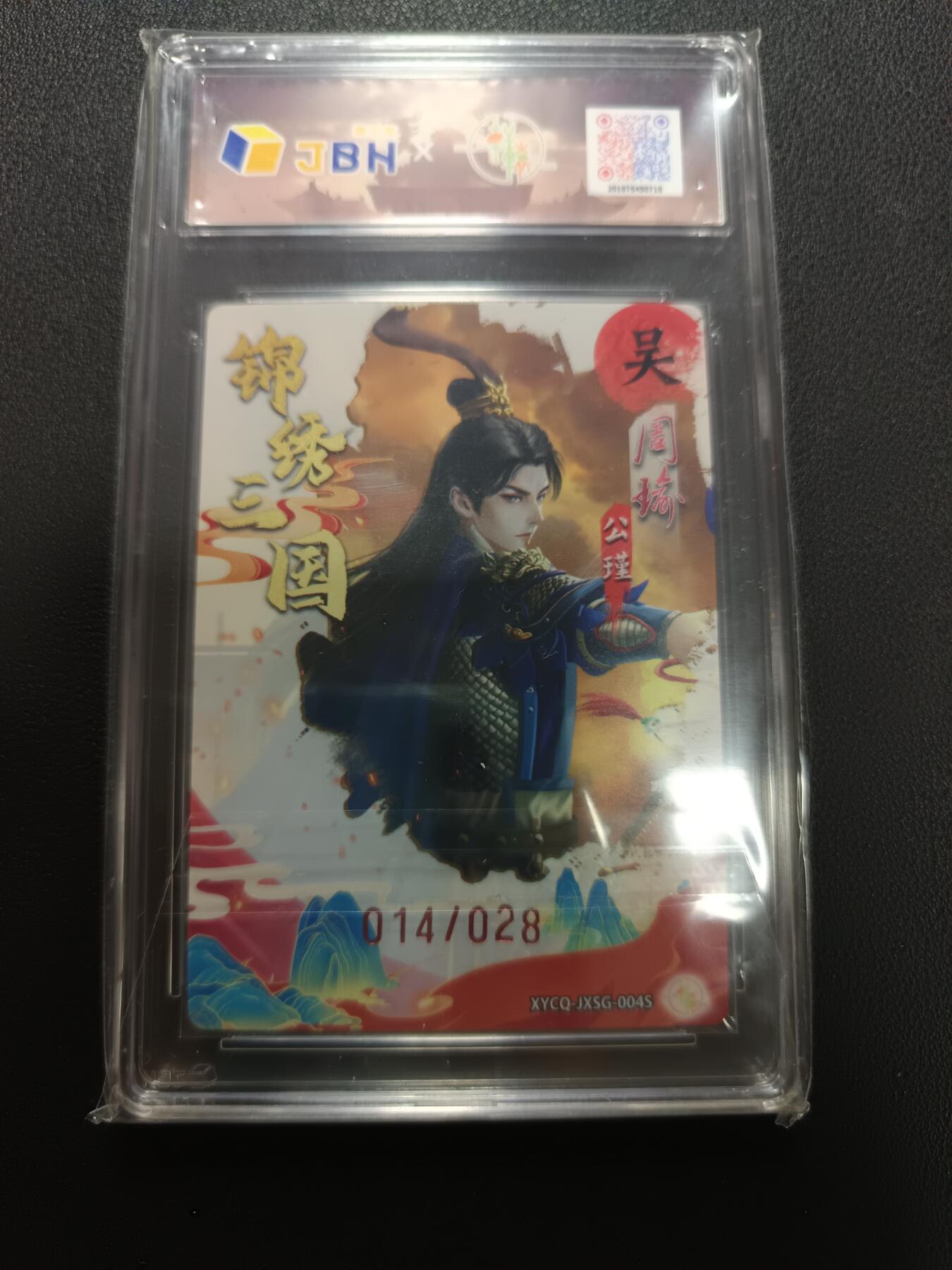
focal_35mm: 24
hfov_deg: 56.8
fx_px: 880
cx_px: 476
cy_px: 635
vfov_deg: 71.6
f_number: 1.7
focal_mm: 5.31
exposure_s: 1/50
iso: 953
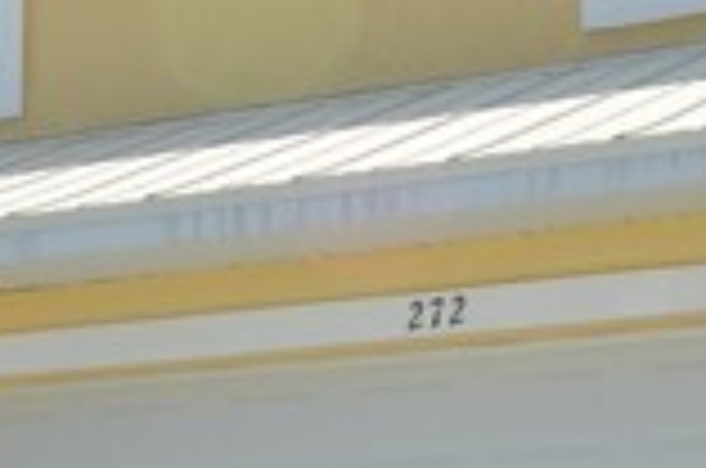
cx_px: 591
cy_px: 466
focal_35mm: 146
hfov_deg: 14.0
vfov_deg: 9.3
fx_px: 2857
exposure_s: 1/250
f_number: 9
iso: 100
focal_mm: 14
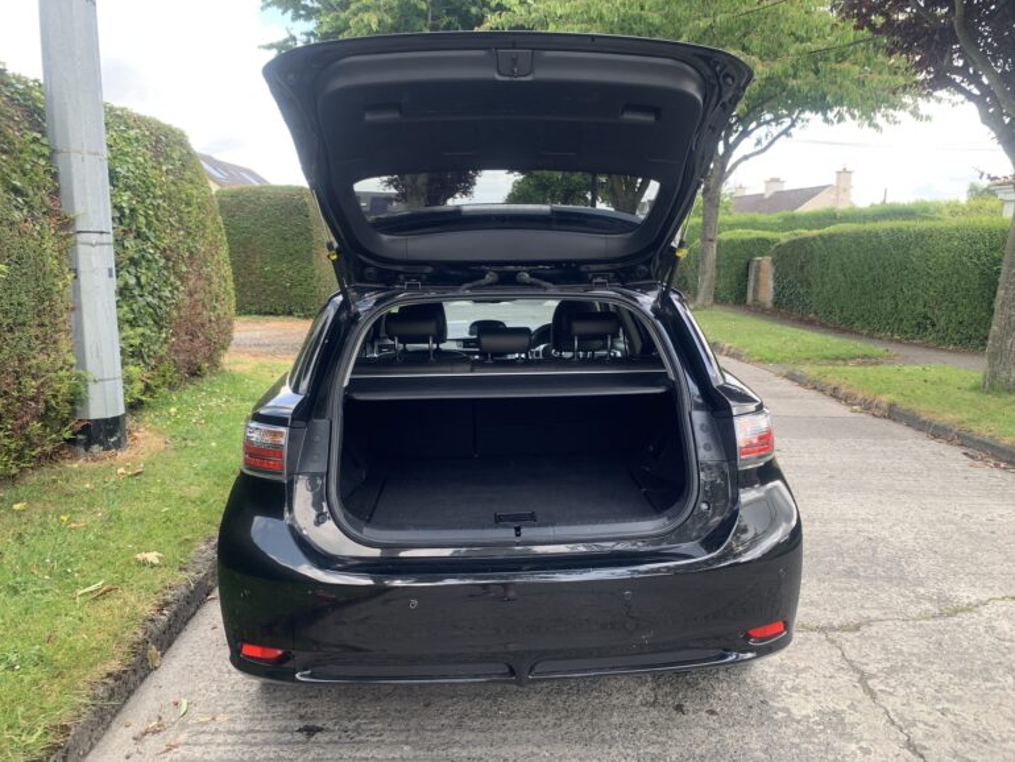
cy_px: 369
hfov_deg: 65.3
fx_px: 792
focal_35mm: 27
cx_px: 525
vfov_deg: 51.4
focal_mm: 4.25
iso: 25
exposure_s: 1/202
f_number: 1.8
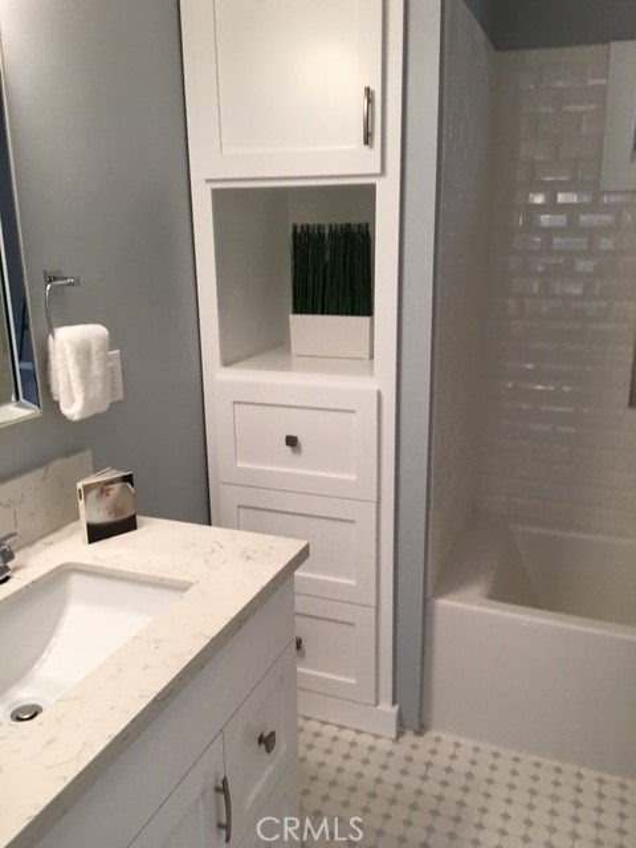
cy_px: 424
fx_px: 710
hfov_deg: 48.2
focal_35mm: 29
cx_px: 318
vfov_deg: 61.7
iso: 40
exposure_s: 1/30
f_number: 2.2
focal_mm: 4.15
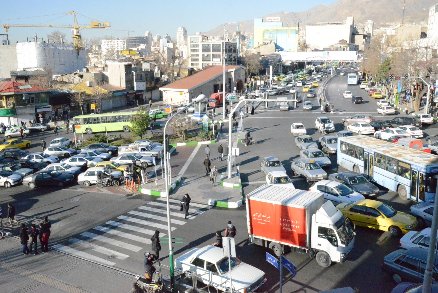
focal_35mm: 31
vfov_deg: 42.4
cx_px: 219
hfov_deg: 60.3
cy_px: 146
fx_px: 377
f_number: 22
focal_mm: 31
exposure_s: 1/2500
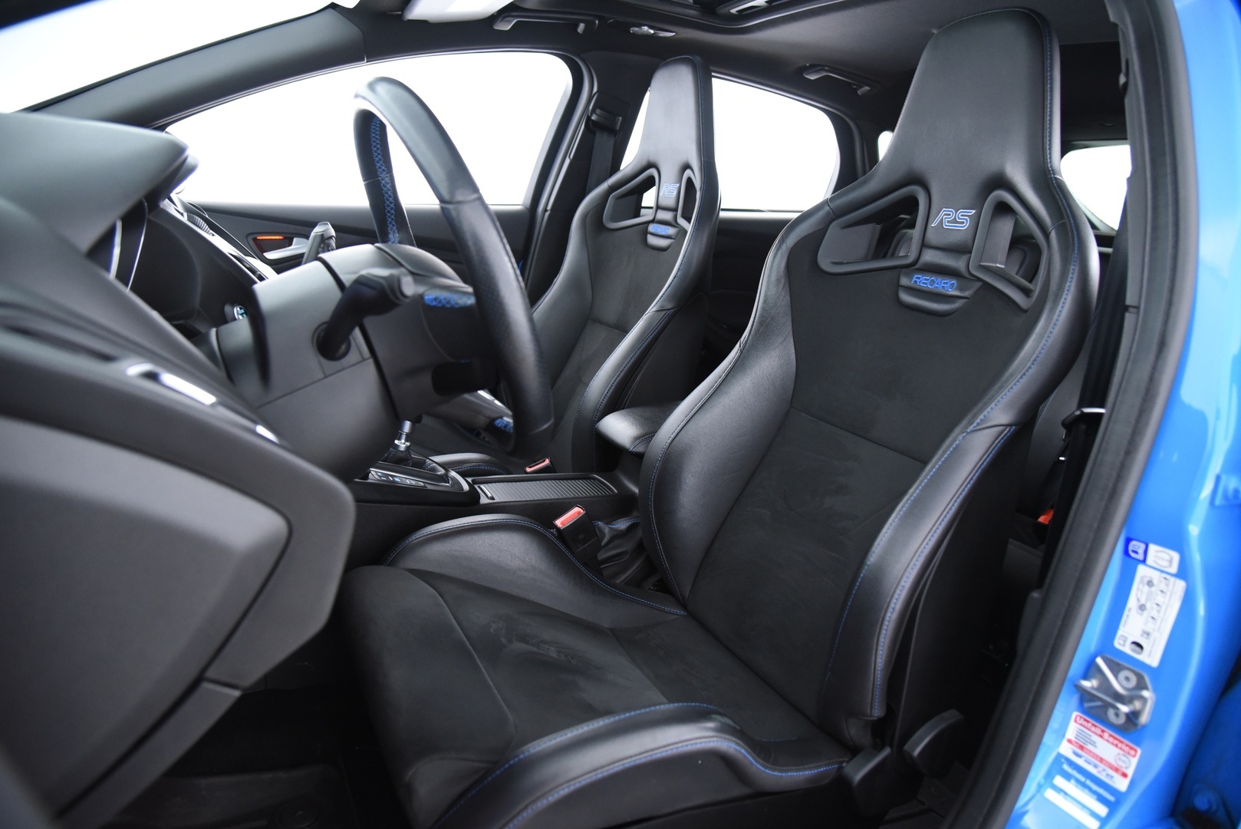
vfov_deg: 53.2
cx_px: 620
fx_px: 828
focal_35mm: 24
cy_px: 414
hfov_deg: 73.7
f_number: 4
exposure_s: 1/15
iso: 4000
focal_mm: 24
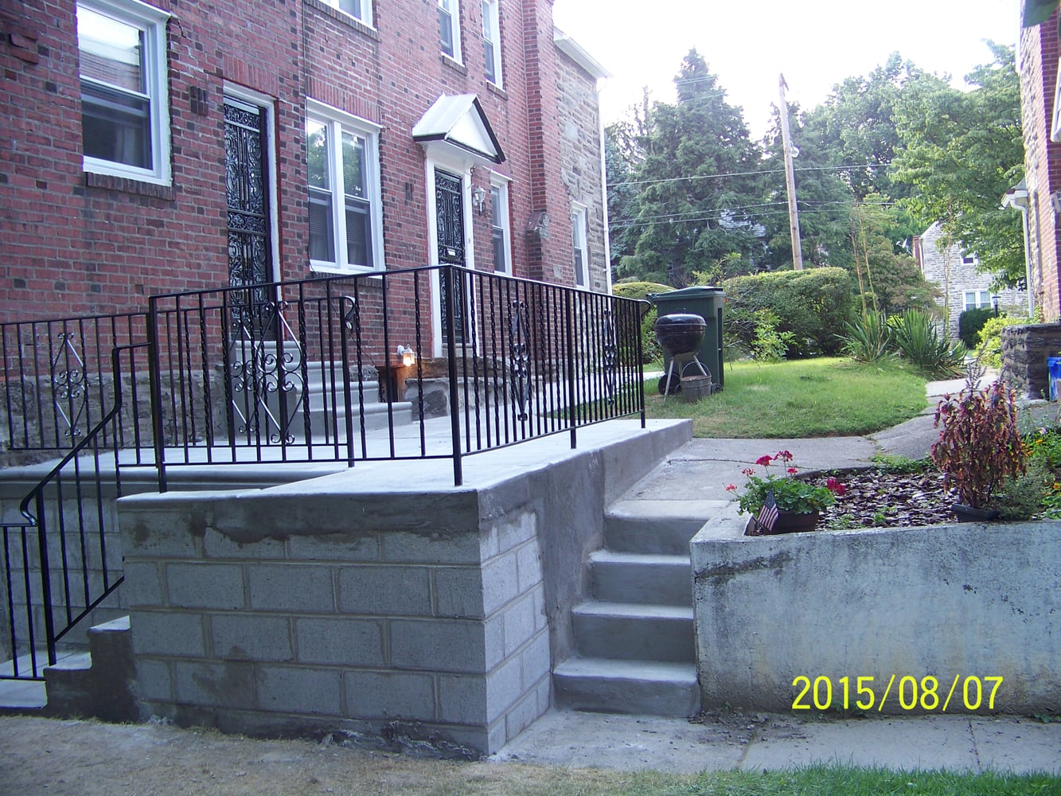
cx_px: 530
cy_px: 398
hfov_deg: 51.4
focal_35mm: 36
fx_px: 1104
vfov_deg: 39.7
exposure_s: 1/60
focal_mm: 5.85
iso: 64
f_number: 2.8
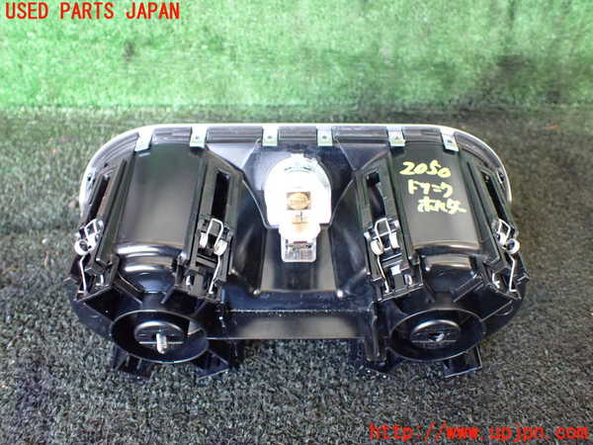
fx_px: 514
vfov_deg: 46.8
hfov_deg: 60.0
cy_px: 222
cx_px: 296
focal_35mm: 30
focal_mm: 5.4
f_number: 2.3
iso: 800
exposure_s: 1/80
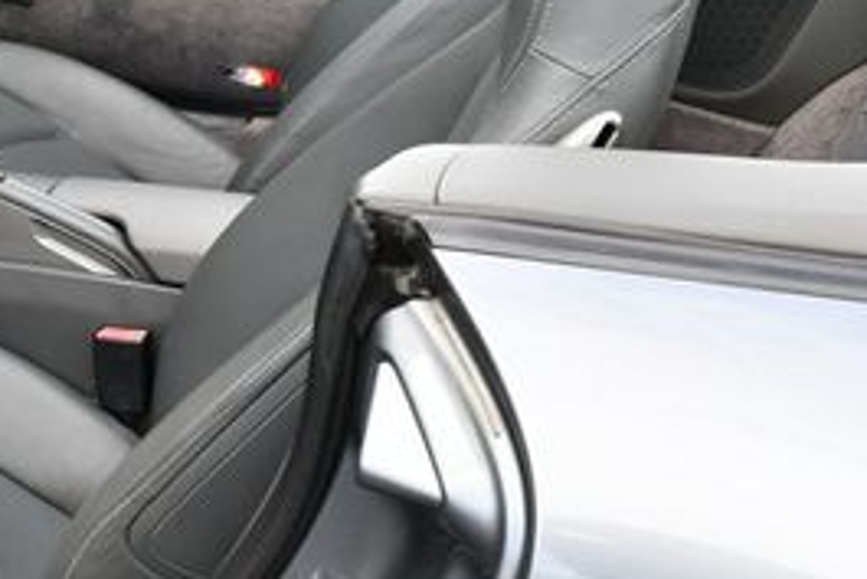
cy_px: 134
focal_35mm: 87
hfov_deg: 21.9
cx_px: -128
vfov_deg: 15.6
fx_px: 2096
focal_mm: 18
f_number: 5.6
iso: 400
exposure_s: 1/250
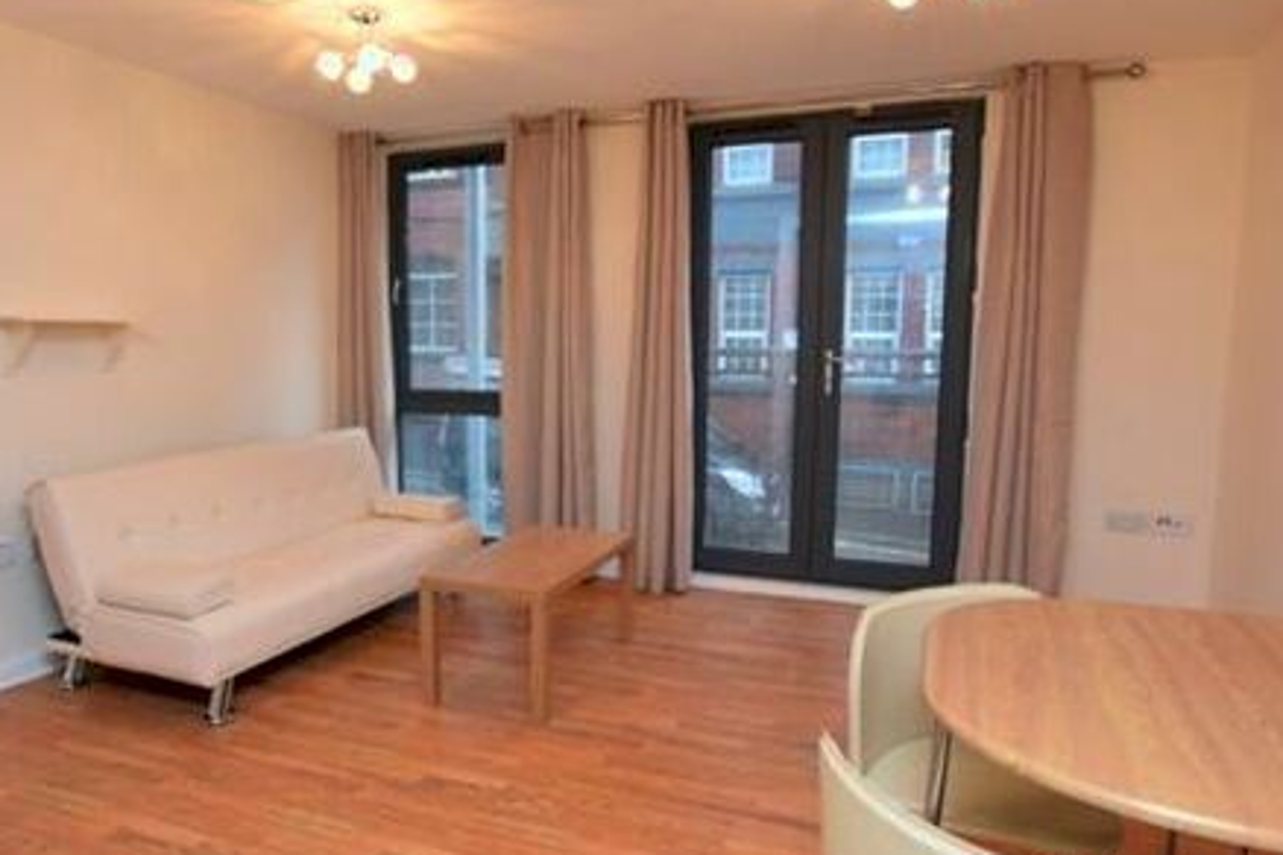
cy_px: 455
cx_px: 533
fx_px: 855
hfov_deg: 73.2
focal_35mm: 24
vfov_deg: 53.1
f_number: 5
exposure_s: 1/100
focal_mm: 10
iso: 800
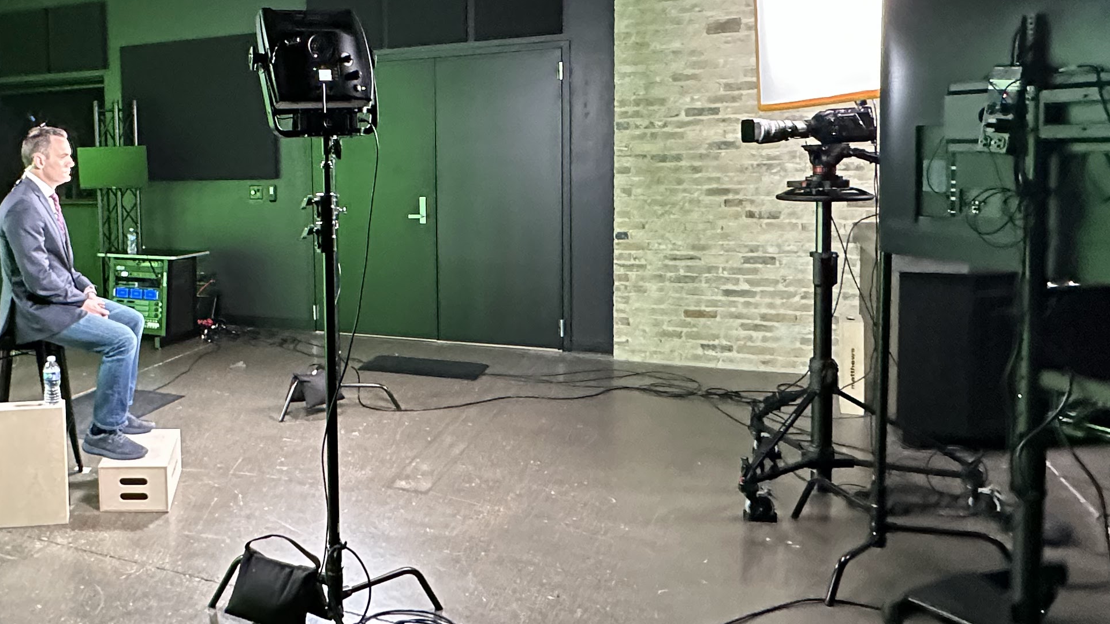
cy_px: 223
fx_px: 942
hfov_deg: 56.3
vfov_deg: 36.4
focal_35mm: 32
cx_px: 211
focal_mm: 2.22
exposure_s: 1/60
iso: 1000
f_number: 2.2
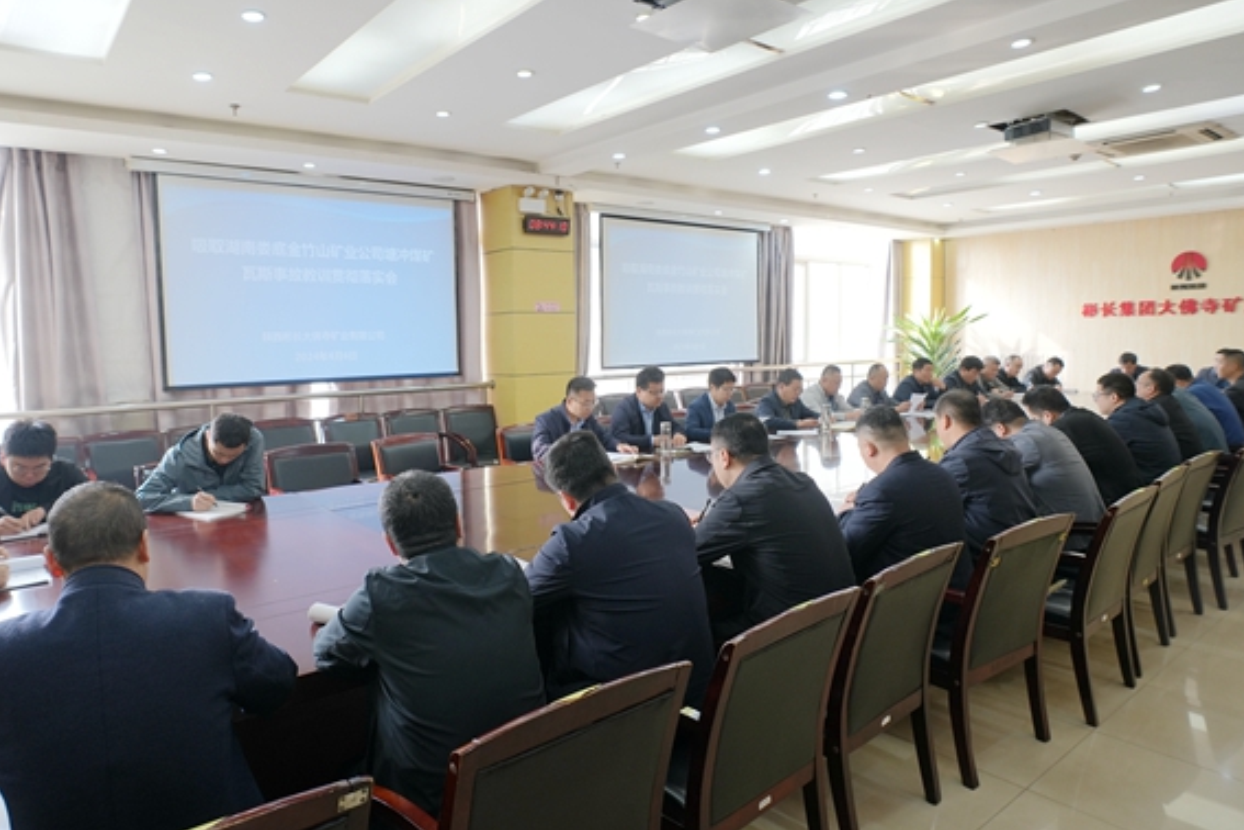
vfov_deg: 67.4
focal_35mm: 18
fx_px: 622
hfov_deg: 89.9
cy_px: 426
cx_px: 654
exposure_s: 1/60
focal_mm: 17
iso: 400
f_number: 4
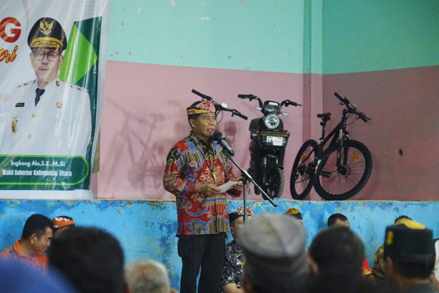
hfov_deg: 15.1
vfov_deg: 10.1
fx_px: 1659
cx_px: 220
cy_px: 146
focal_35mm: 136
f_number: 6.3
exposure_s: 1/100
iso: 20000
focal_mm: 136
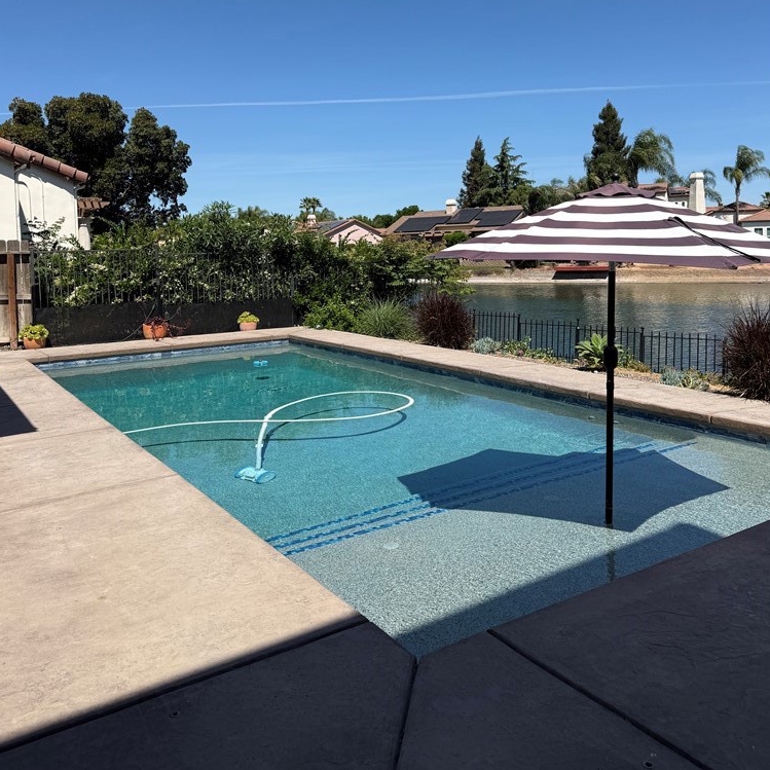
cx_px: 384
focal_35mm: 29
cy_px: 285
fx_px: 730
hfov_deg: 55.6
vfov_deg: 54.9
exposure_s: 1/6173
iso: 80
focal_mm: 6.76
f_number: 1.78
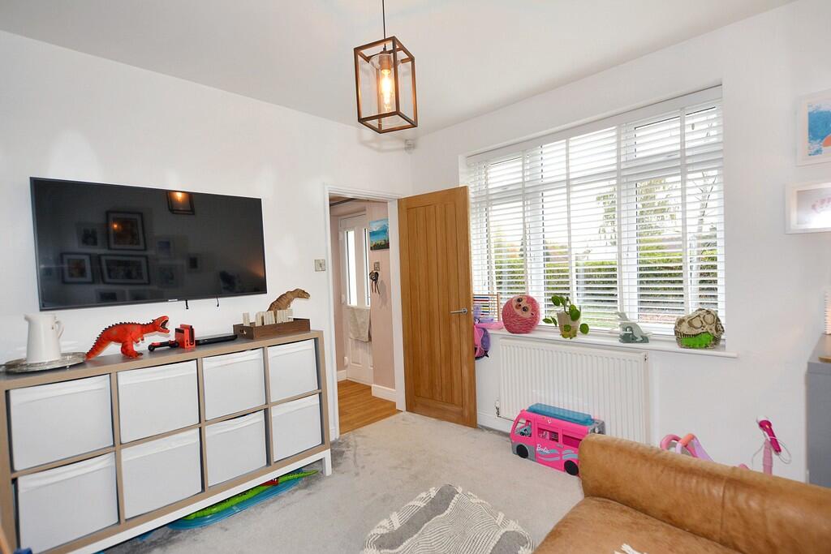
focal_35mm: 15
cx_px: 416
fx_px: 346
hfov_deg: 100.4
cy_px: 277
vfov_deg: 77.3
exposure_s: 1/60
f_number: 4
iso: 280
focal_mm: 10
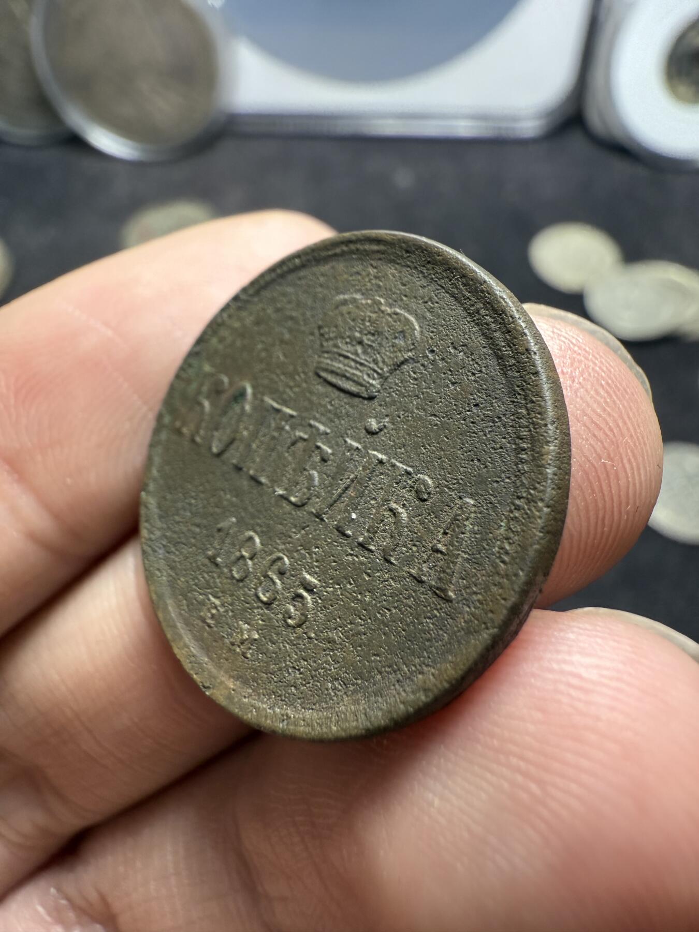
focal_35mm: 24
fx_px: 646
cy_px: 466
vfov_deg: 71.6
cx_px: 350
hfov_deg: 56.8
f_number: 2.2
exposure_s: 1/99
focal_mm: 2.22
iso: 160
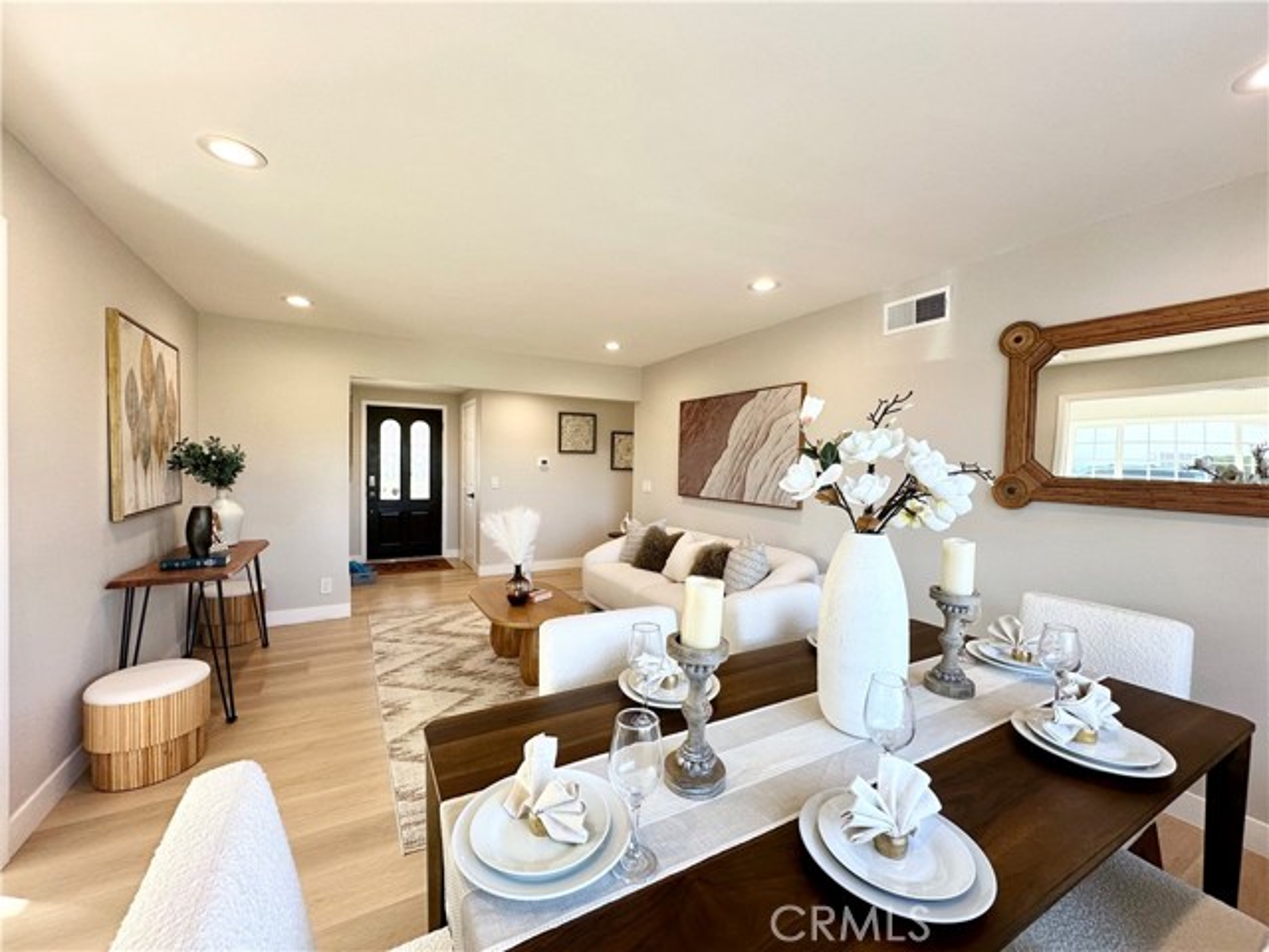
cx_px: 634
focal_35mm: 14
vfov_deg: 85.7
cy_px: 476
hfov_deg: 102.1
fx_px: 513
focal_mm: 2.22
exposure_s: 1/120
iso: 100
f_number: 2.2
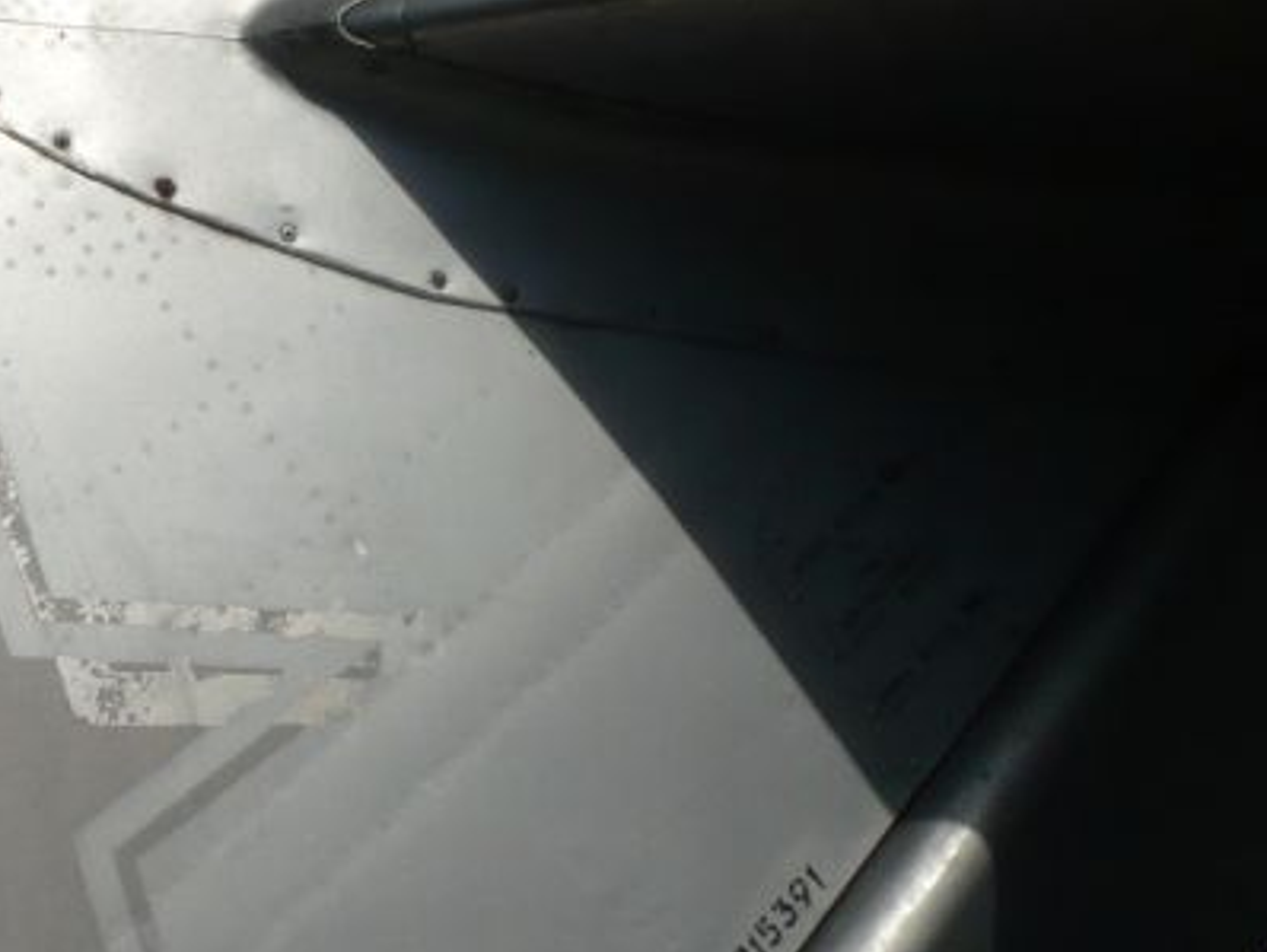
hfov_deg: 20.3
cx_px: -287
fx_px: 3296
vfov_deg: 16.3
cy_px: 758
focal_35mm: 90
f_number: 8
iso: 100
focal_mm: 5.8
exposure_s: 1/1600
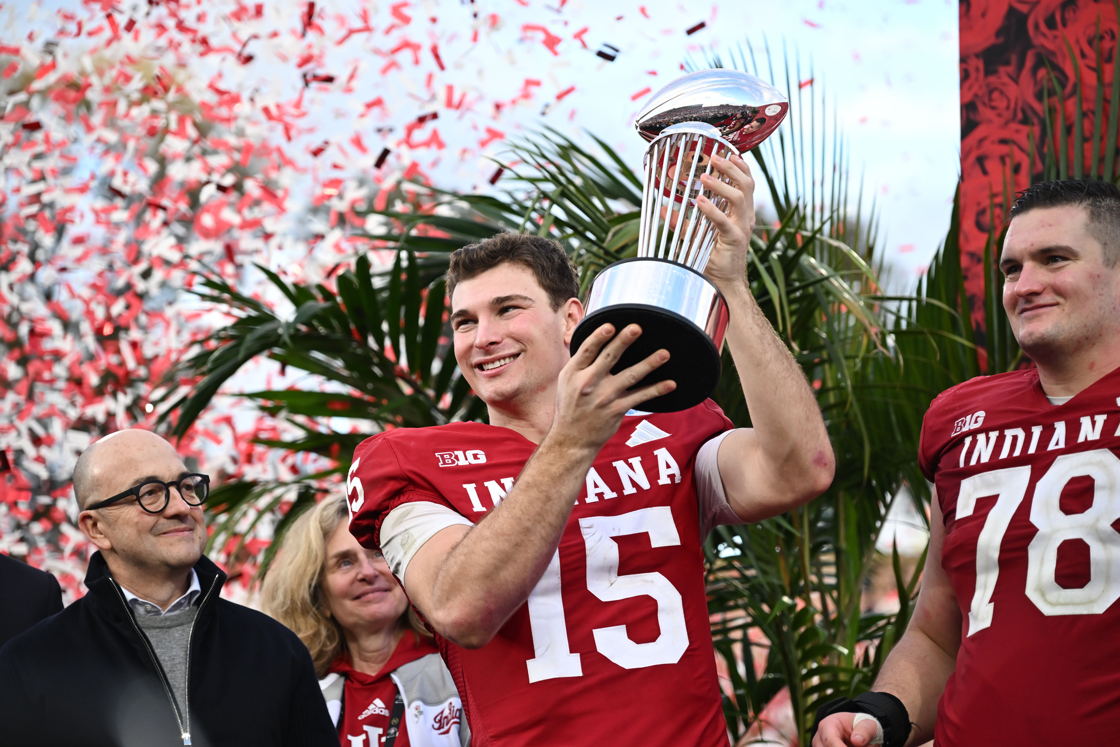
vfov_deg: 12.5
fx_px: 3422
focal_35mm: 110
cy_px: 374
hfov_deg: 18.6
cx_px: 560
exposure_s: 1/1000
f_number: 4
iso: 1000
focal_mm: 110
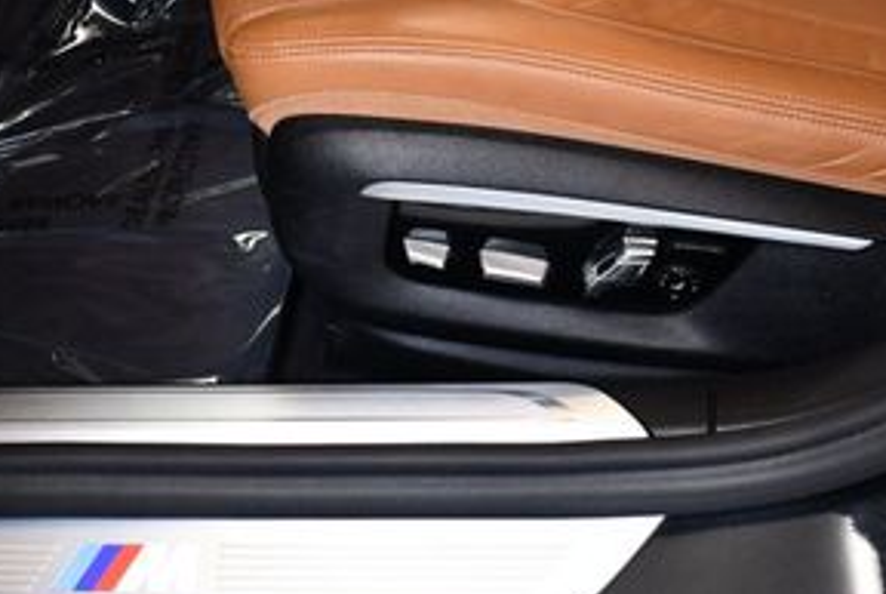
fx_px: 1972
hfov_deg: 25.3
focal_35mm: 80
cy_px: 360
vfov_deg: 17.1
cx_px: 520
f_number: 3.5
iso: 1000
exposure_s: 1/125
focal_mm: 18
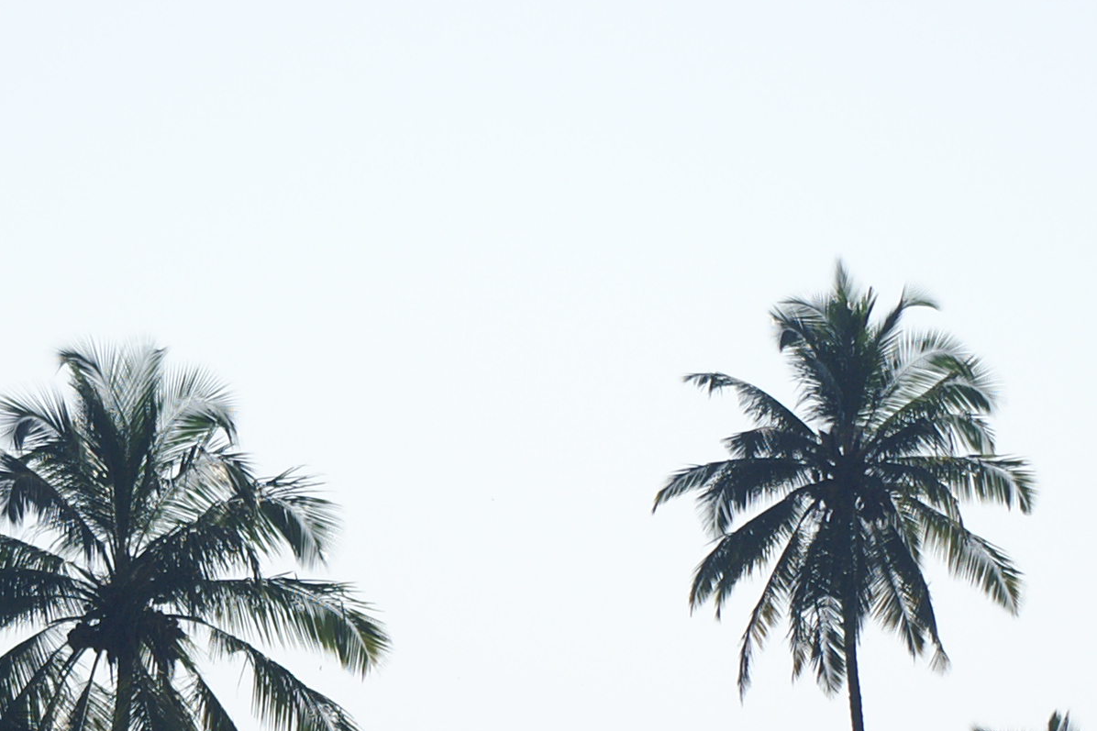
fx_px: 11486
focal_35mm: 377
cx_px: 175
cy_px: 831
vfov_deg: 3.6
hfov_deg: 5.5
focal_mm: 100
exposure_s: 1/2500
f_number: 5.6
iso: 200
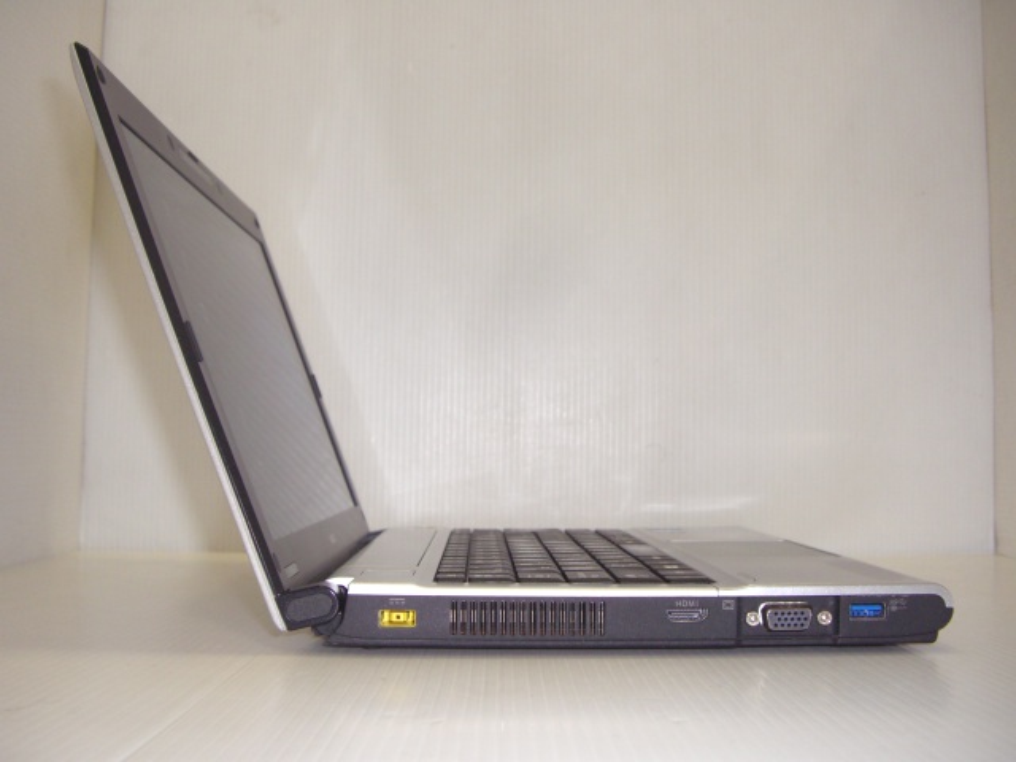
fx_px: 1115
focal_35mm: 38
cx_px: 508
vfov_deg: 37.7
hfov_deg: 49.0
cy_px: 381
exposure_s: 1/100
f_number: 2.8
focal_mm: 7.9
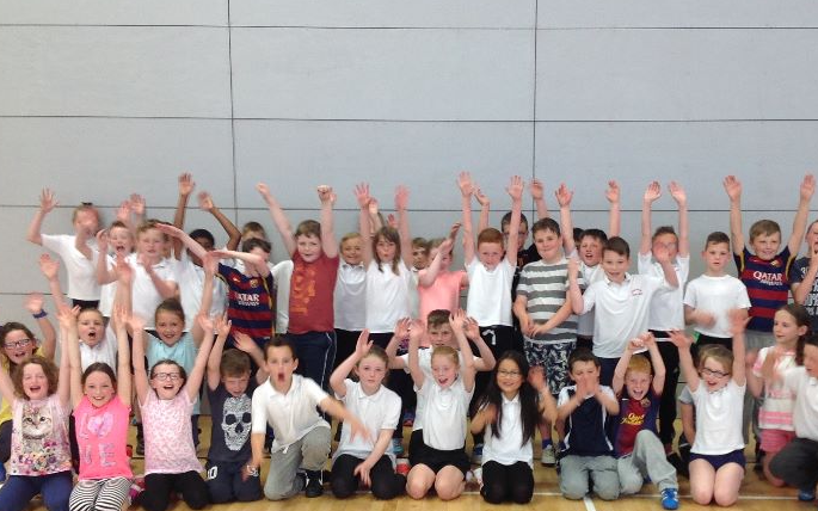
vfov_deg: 24.3
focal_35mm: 53
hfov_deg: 38.1
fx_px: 1181
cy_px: 345
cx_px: 454
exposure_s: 1/40
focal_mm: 4.28
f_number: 2.4
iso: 64
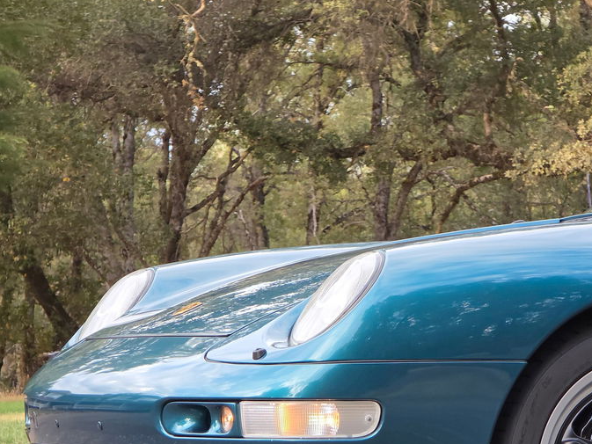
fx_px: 2993
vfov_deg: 8.5
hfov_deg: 11.3
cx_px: 407
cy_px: 301
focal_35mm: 175
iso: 100
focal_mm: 18.6
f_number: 3.4
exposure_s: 1/120
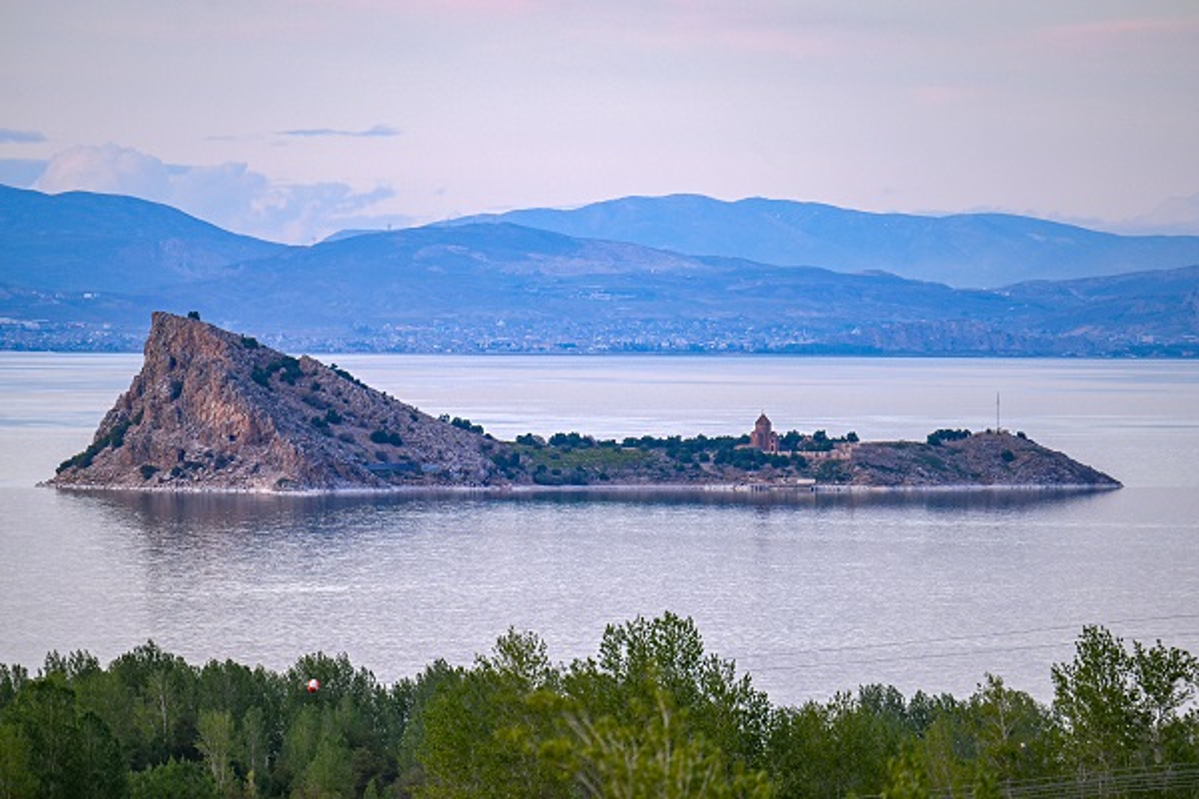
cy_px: 400
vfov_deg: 3.4
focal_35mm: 400
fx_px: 13321
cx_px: 600
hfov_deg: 5.2
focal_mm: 400
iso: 320
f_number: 6.3
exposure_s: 1/125
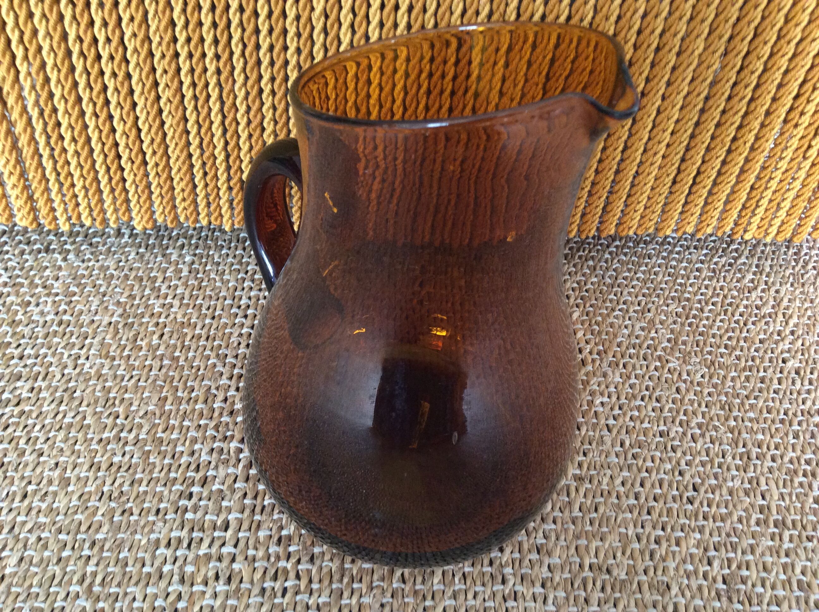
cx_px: 410
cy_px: 306
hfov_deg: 56.9
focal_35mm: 32
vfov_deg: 44.1
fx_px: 756
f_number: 2.4
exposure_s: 1/25
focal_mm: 3.3
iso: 200
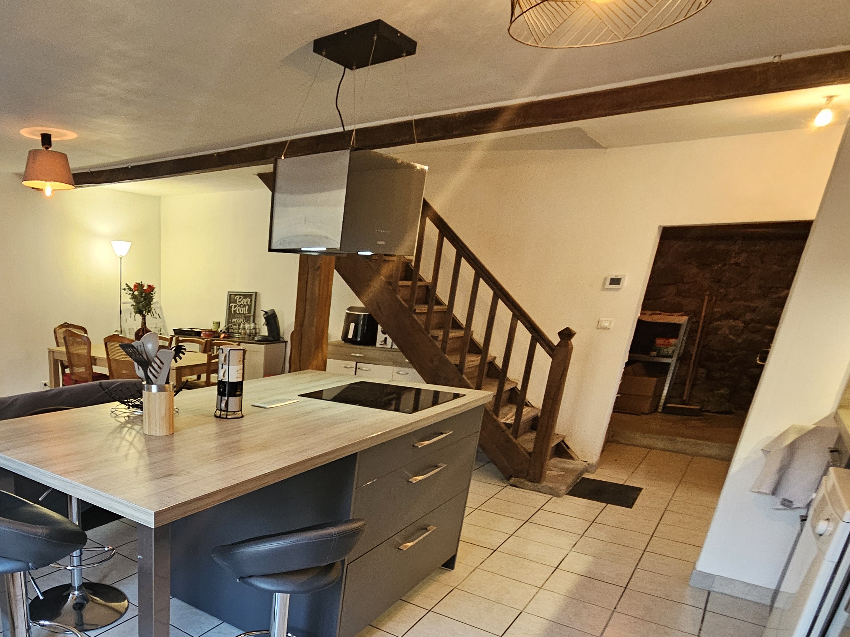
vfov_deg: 56.8
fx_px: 540
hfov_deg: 70.4
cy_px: 507
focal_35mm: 22
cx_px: 197
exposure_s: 1/50
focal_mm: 2.2
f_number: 2.2
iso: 400
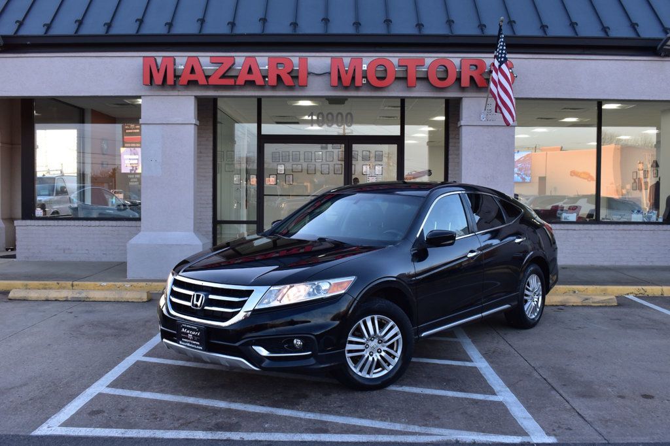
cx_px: 335
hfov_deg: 53.1
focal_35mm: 36
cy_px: 223
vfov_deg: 36.8
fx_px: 670
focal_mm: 24
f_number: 8
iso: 400
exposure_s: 1/50
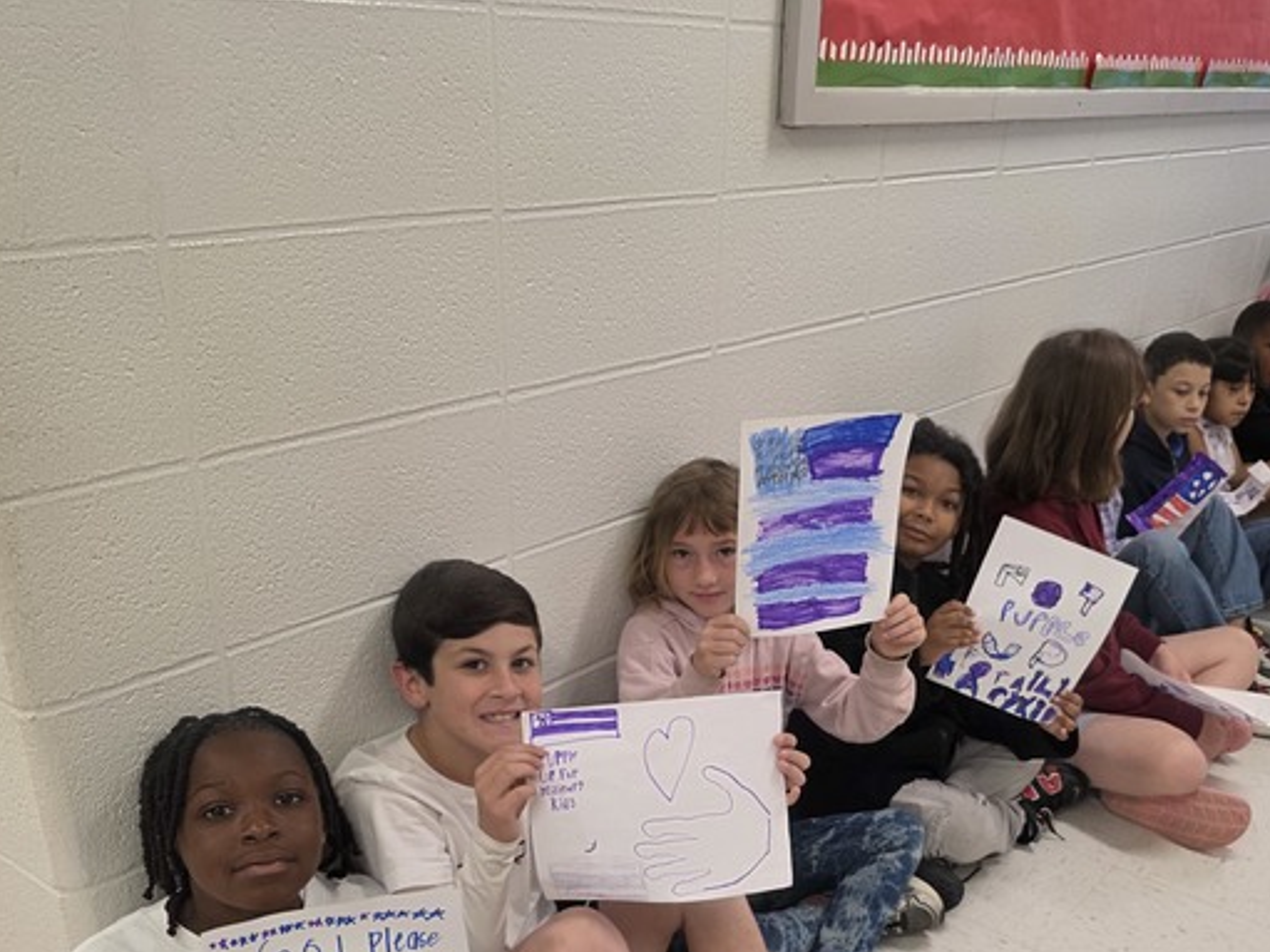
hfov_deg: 51.0
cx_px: 773
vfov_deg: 38.7
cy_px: 703
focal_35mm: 36
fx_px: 1320
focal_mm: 6.3
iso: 160
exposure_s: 1/120
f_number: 1.7
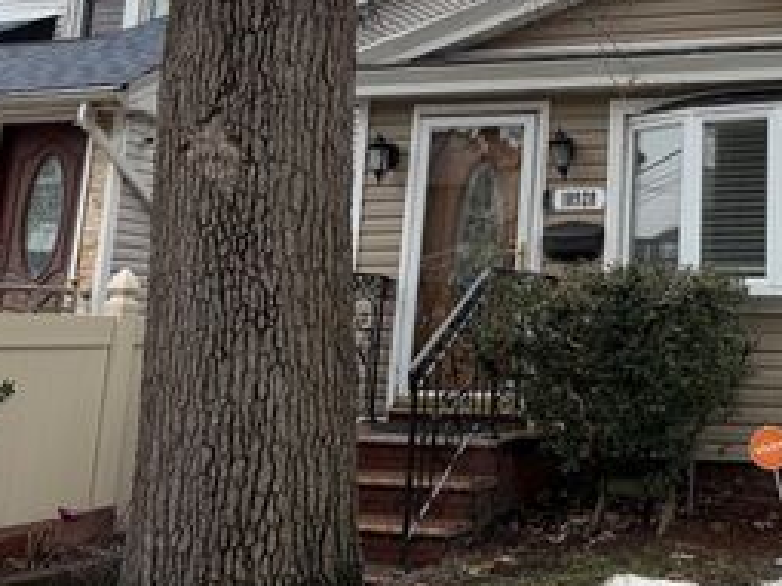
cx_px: 745
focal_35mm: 47
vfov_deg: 30.1
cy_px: 115
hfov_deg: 37.1
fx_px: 1061
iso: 100
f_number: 1.78
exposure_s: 1/2703
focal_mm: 6.76
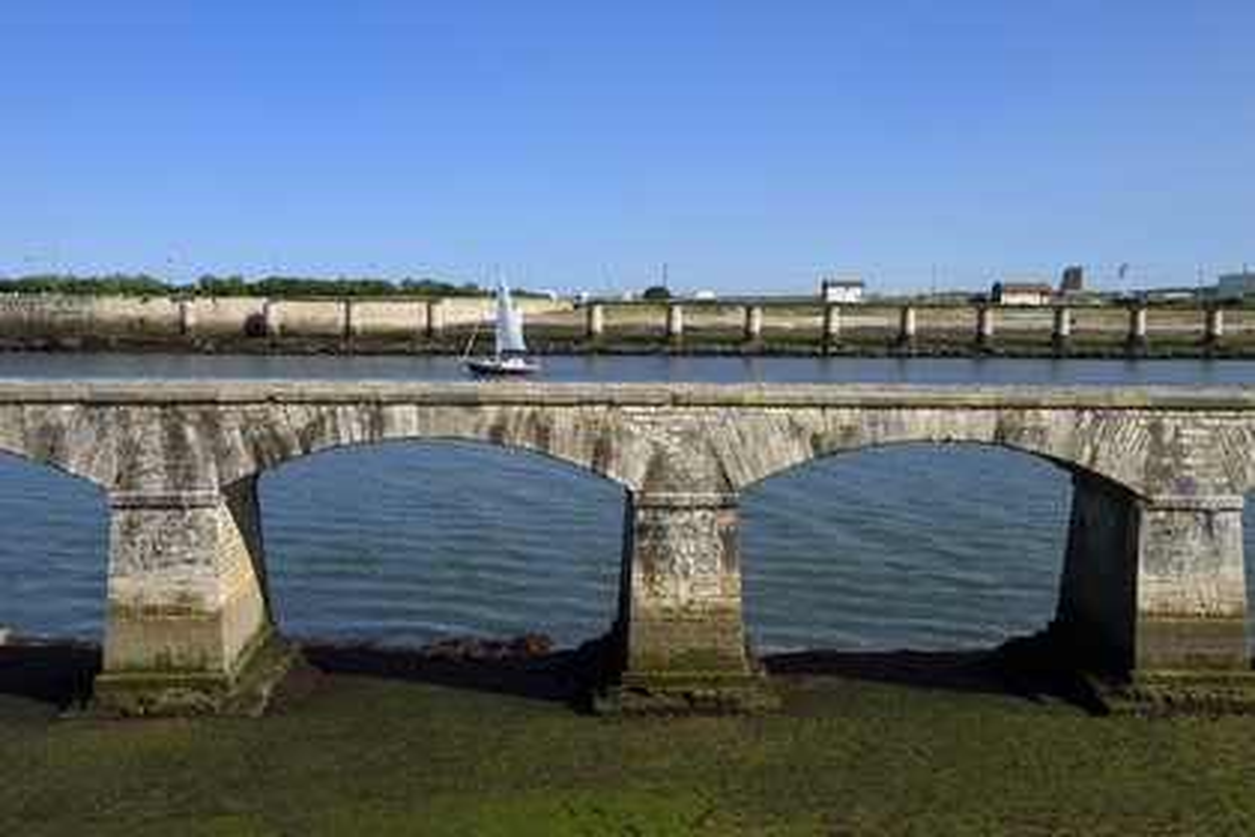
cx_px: 628
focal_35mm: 35
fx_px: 1220
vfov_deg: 37.9
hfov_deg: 54.4
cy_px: 418
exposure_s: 1/320
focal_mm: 35
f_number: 11
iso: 200
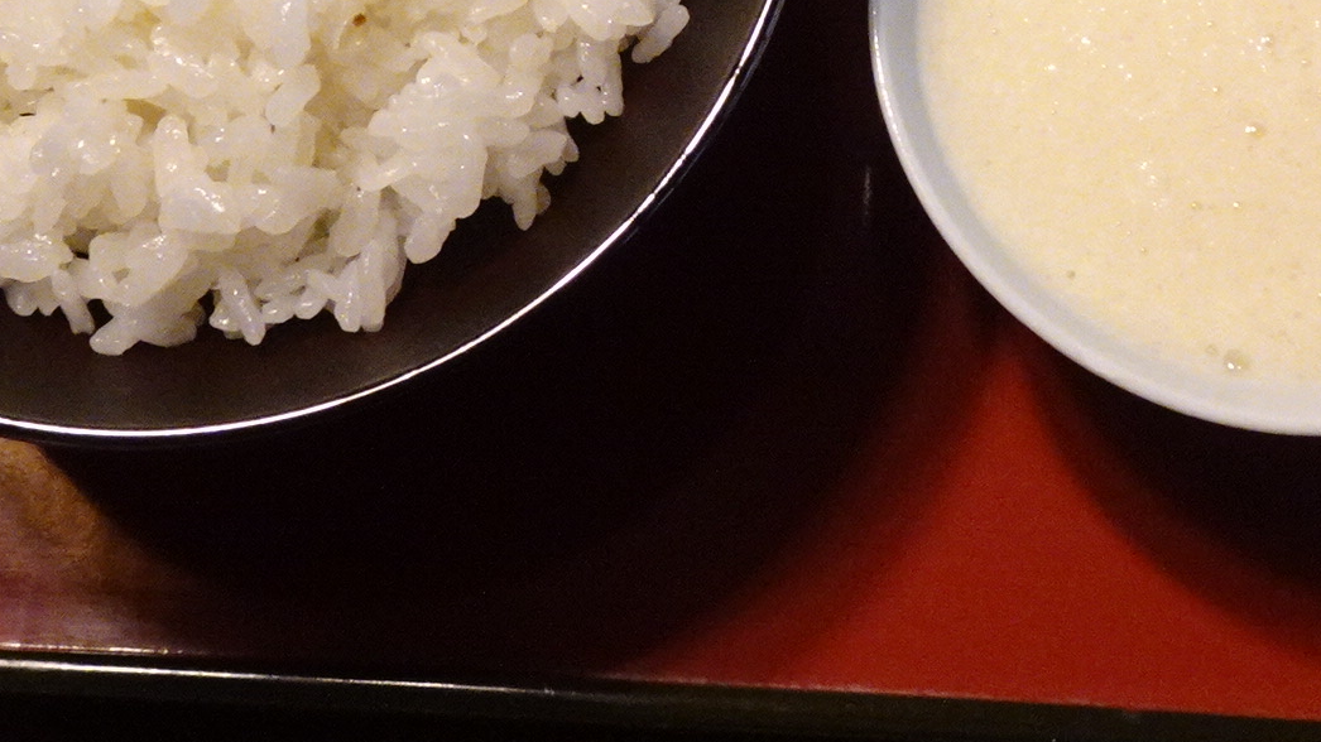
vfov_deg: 13.9
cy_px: -415
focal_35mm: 81
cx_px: 788
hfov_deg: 26.2
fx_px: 2837
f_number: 4
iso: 640
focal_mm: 5.11
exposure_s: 1/30
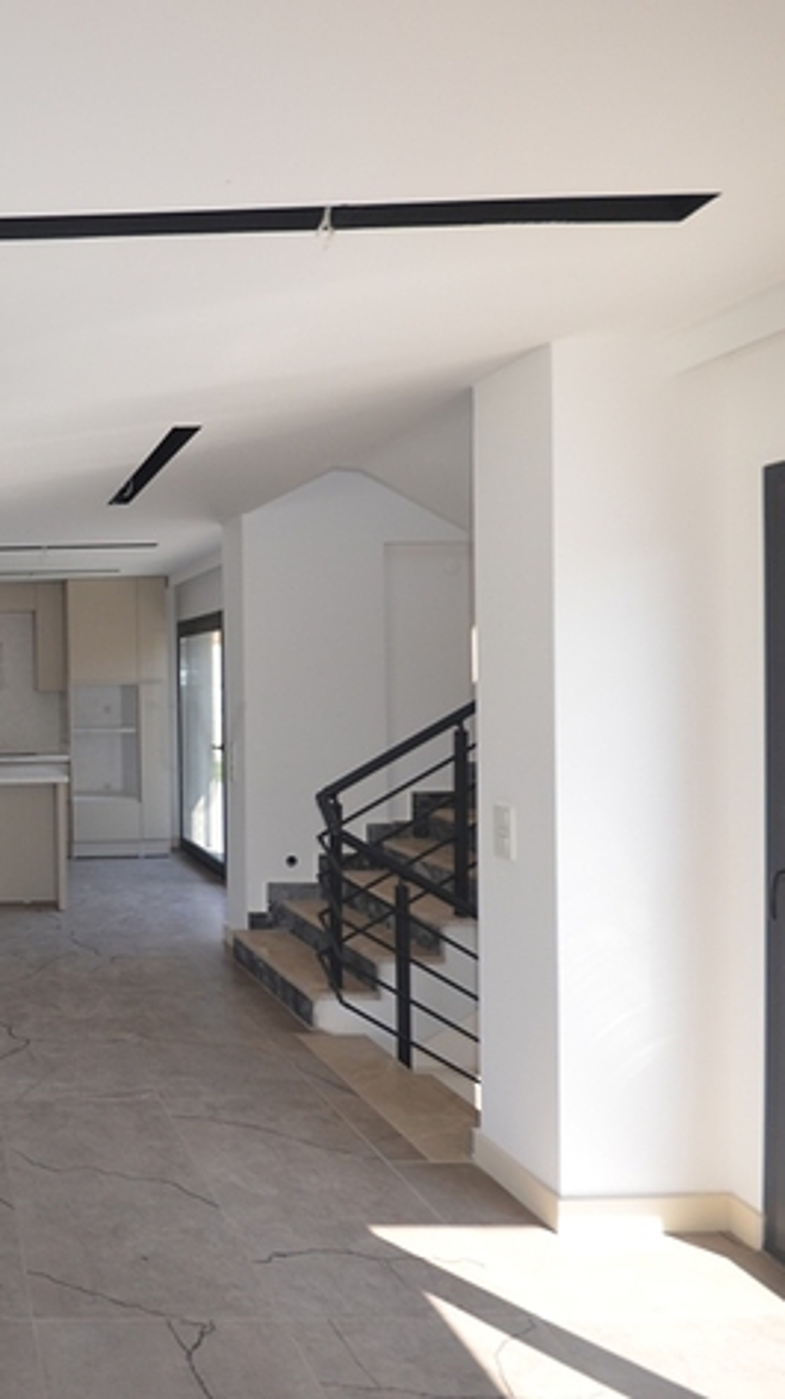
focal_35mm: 24
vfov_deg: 76.3
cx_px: -108
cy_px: 702
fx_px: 890
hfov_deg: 38.2
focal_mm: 10
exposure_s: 1/160
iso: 400
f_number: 7.1
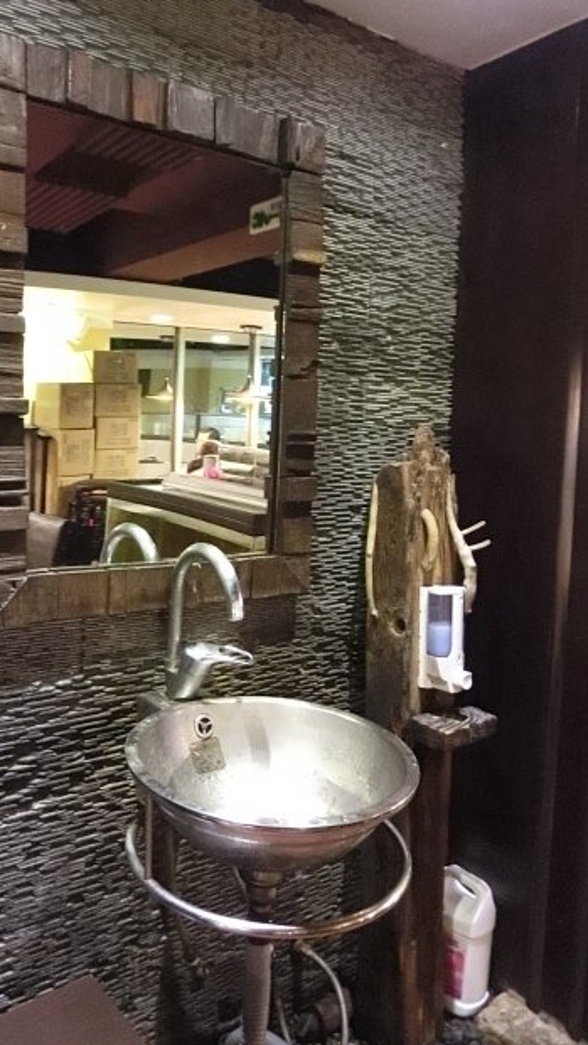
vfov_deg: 69.8
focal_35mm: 27
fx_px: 748
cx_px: 217
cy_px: 529
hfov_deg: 42.6
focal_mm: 4.24
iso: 1250
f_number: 3
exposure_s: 1/8
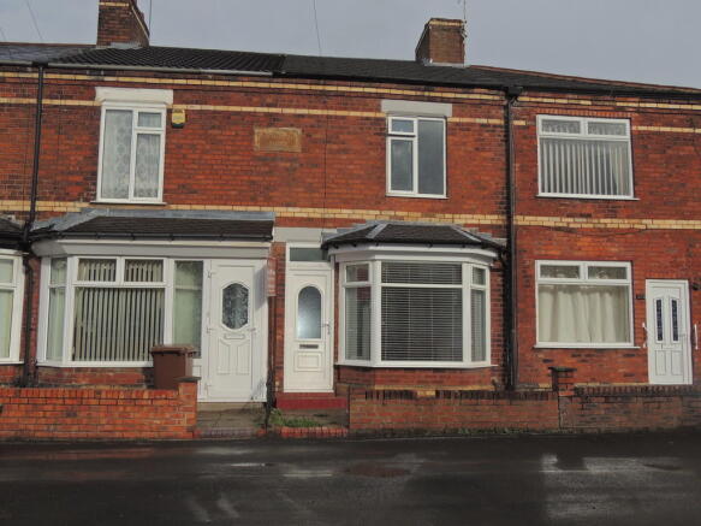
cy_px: 263
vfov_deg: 46.8
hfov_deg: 60.0
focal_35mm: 30
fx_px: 607
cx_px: 350
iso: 100
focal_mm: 5.3
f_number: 3.5
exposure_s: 1/1600
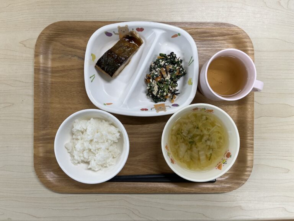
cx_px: 147
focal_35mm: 26
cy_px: 110
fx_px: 221
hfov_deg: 67.3
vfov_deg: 53.1
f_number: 1.6
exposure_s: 1/120
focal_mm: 5.1
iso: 80
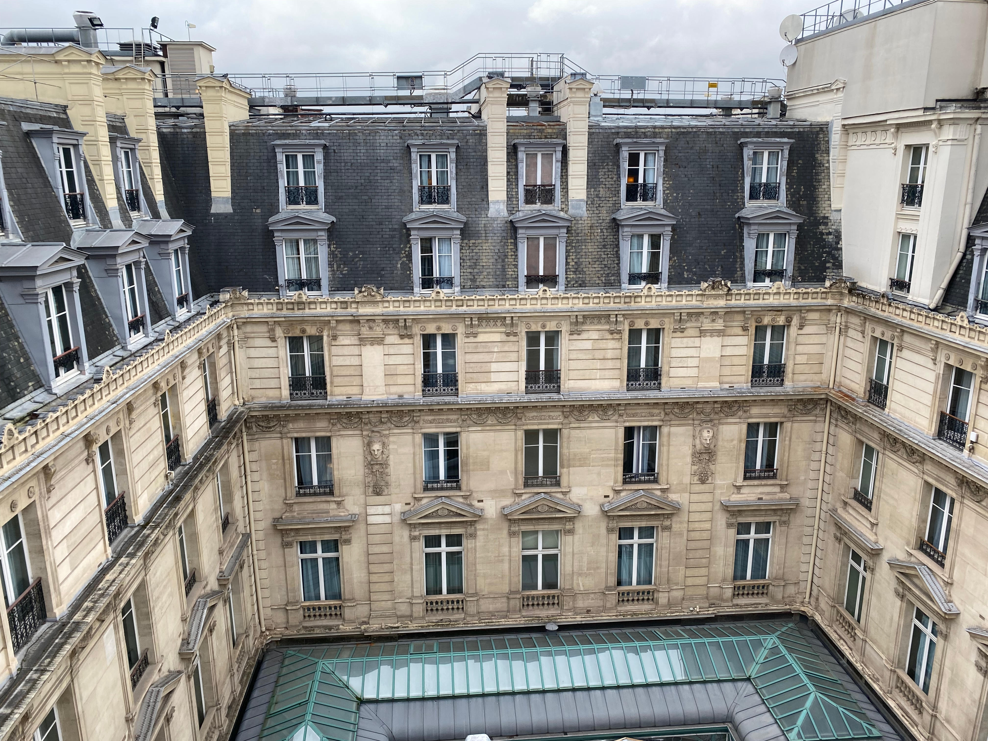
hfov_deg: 67.3
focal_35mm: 26
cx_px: 494
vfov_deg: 53.1
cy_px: 370
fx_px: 742
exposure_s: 1/369
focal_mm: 4.25
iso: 32
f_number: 1.8
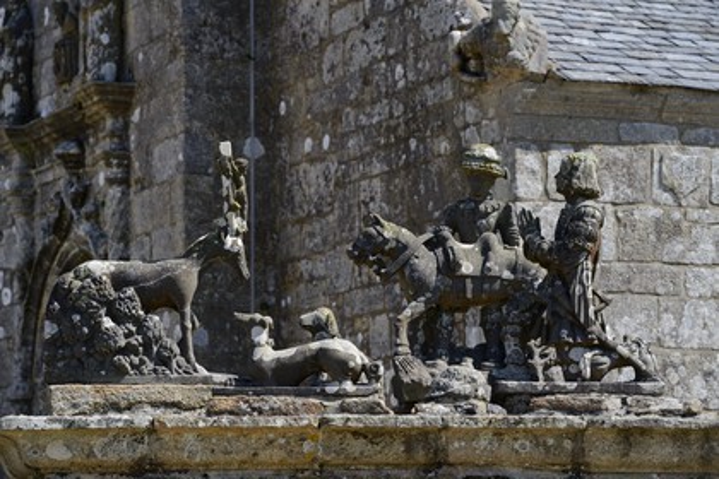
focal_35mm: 125
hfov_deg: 16.4
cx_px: 360
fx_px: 2496
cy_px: 240
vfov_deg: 11.0
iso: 200
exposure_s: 1/500
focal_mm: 125
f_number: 6.3
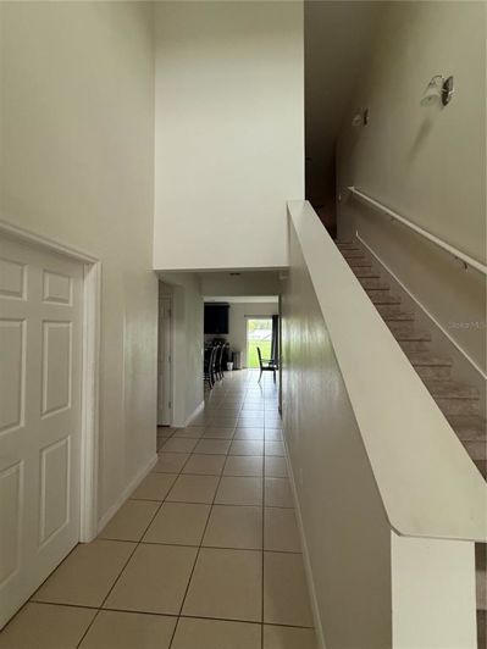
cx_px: 244
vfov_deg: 102.1
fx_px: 263
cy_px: 324
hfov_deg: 85.7
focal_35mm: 14
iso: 250
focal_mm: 2.22
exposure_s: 1/99
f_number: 2.2
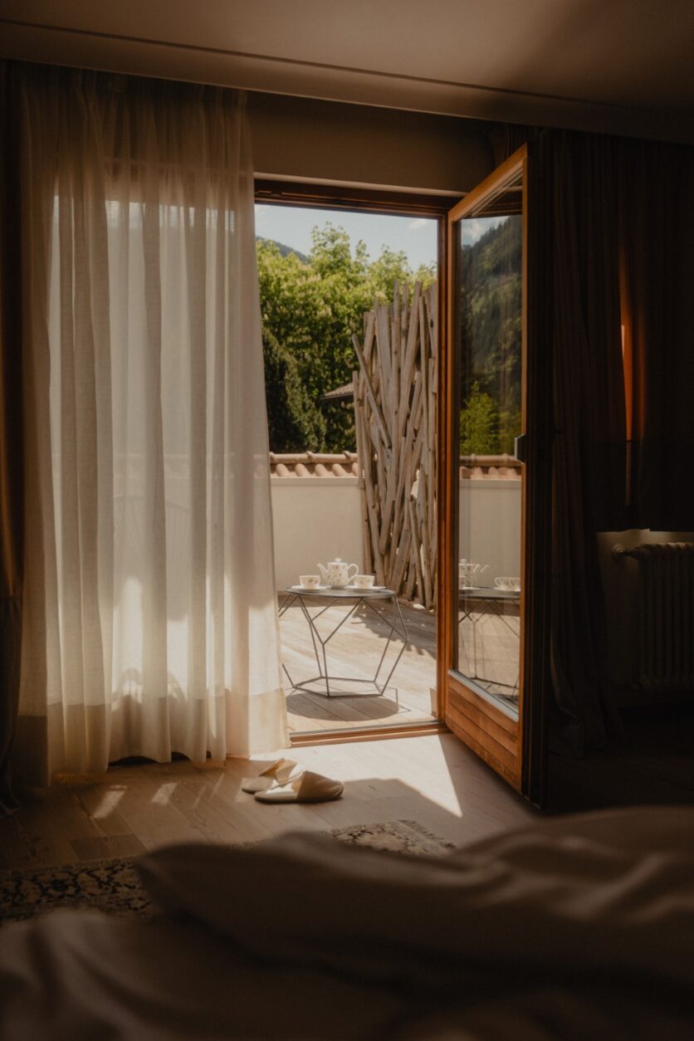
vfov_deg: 59.2
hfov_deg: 41.5
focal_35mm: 32
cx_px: 347
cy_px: 520
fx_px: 917
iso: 100
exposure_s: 1/1000
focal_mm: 31.7
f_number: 2.8
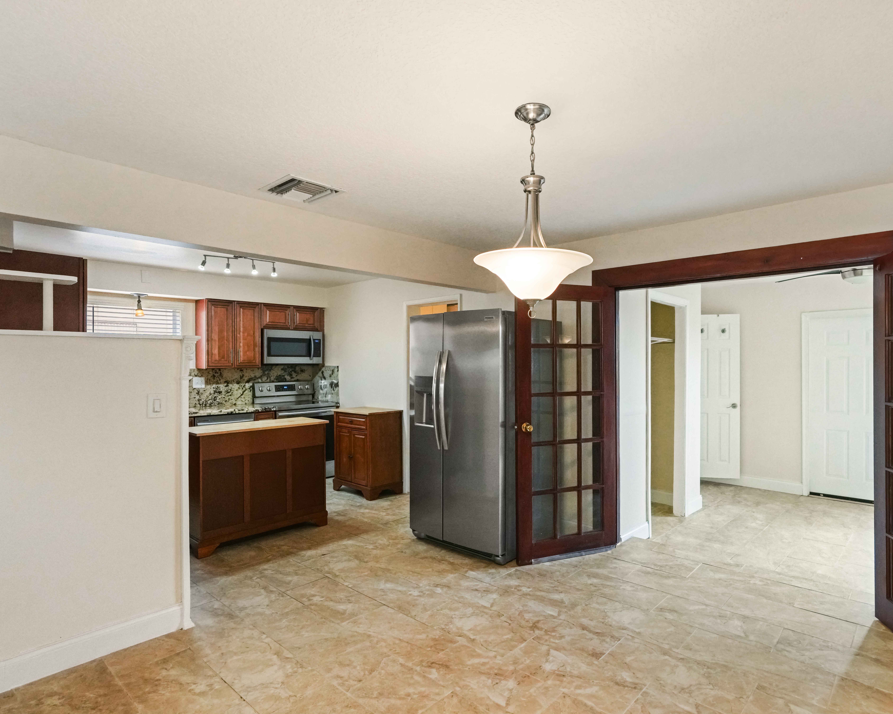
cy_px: 357
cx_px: 479
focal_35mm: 19
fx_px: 502
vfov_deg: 70.9
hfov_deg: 83.2
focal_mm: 16
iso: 1600
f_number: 5.6
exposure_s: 1/30
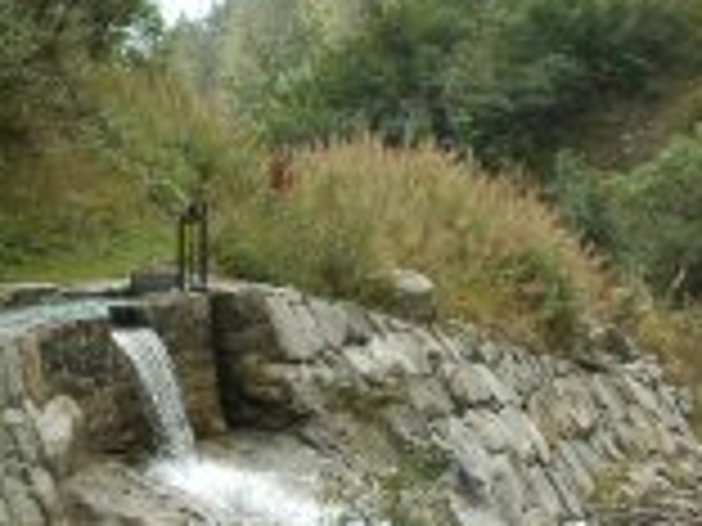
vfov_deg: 11.5
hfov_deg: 15.2
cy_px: 247
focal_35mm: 129
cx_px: 158
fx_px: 2616
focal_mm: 28
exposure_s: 1/200
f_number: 5.6
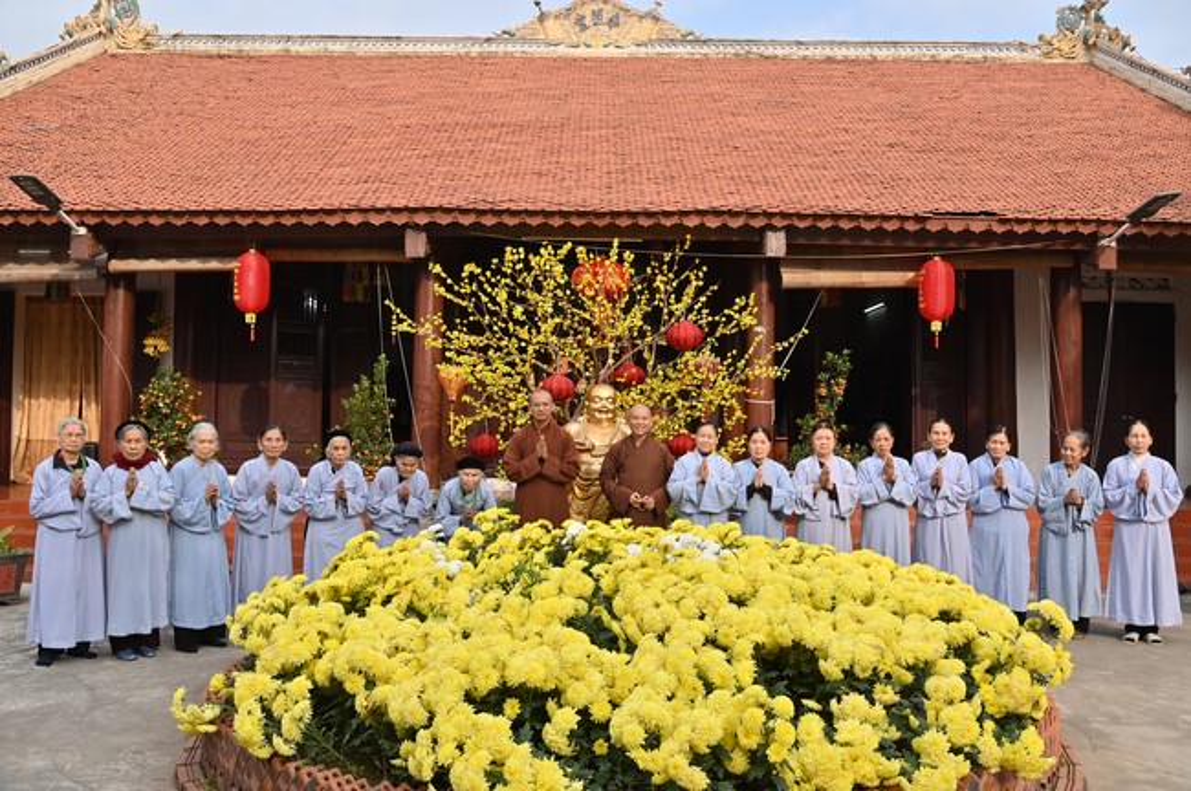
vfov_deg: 43.5
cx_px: 596
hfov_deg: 62.0
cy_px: 396
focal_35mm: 30
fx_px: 991
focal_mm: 30
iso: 160
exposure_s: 1/250
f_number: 9
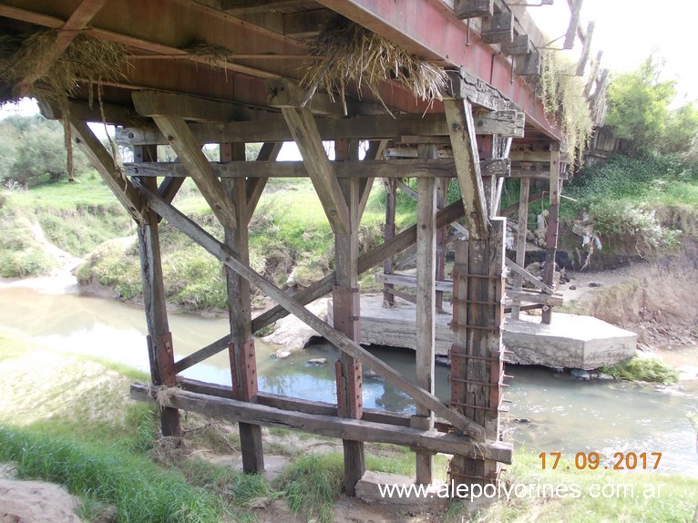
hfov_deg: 63.5
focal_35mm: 28
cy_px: 262
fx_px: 564
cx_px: 349
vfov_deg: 49.7
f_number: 2.7
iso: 80
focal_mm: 4
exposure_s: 1/125
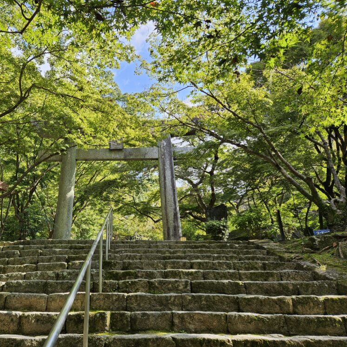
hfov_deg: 55.9
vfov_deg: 57.3
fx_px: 318
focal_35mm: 28
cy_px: 177
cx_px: 111
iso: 25
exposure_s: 1/604
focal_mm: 5.4
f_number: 1.8
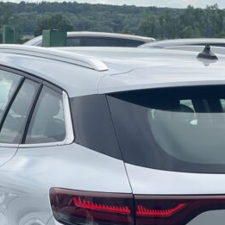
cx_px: 143
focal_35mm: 141
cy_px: 198
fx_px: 1037
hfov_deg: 12.4
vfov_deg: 12.3
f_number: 2
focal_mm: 6
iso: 32
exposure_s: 1/1712
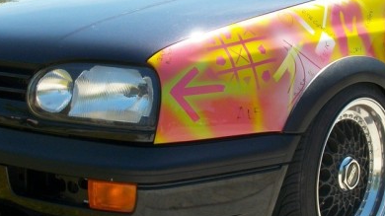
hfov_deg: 27.9
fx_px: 776
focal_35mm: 76
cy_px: 107
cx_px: 216
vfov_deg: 15.9
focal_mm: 5.7
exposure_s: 1/178
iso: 80
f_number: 5.5
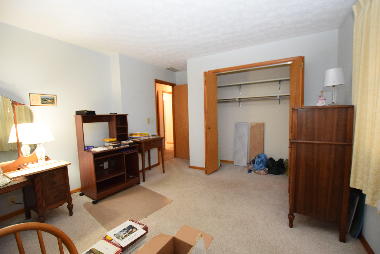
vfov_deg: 77.4
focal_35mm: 15
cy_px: 127
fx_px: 158
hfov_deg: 100.3
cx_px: 190
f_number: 3.5
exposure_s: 1/60
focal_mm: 10
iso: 2500
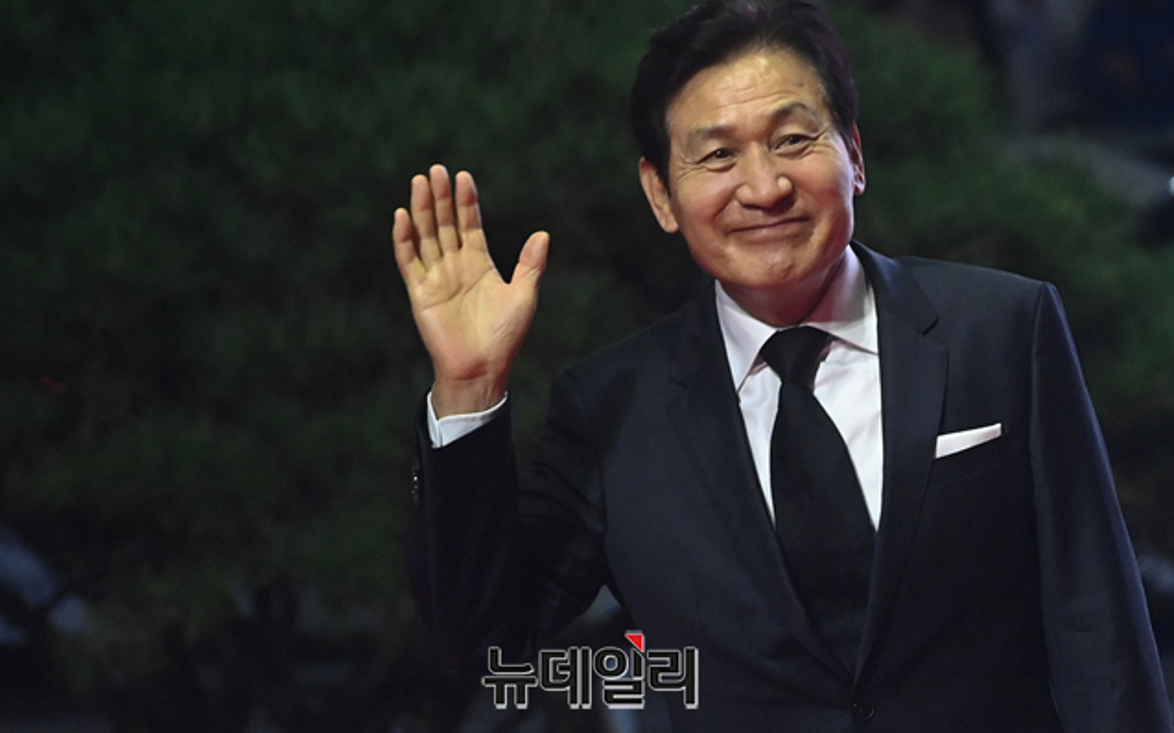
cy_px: 349
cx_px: 586
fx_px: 6558
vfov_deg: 6.4
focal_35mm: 205
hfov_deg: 10.2
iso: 4000
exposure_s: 1/250
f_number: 4.5
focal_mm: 200
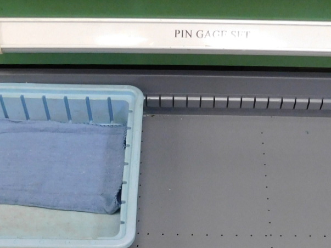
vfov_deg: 22.6
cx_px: 171
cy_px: 274
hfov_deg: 31.7
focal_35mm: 61
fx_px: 583
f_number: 3
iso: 280
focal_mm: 4
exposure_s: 1/30
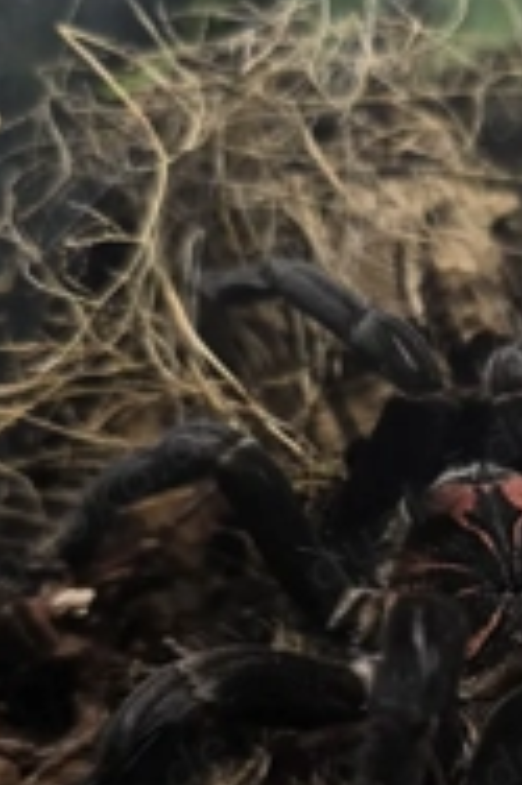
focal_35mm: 51
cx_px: 518
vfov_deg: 38.3
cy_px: 543
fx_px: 1111
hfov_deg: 25.2
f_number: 1.7
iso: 50
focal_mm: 6.3
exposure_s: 1/101
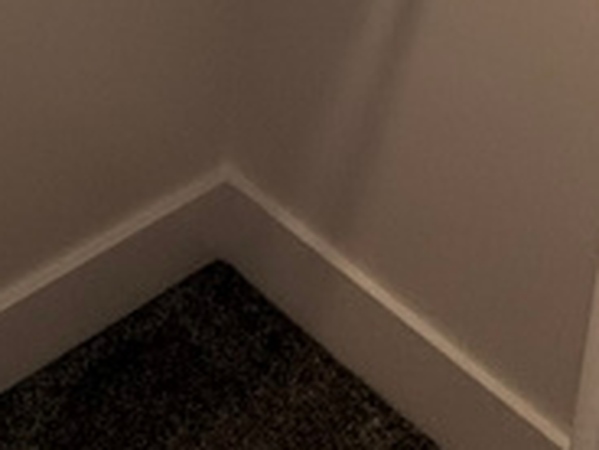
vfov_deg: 13.6
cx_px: -228
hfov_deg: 21.9
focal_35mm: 78
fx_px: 1350
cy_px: -629
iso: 125
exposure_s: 1/120
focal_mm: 2.22
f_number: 2.2
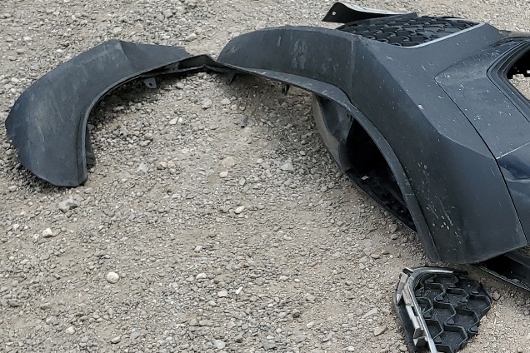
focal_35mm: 68
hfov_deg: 27.3
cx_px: 577
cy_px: 285
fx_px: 1001
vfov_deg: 19.8
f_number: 1.5
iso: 50
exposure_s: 1/2500
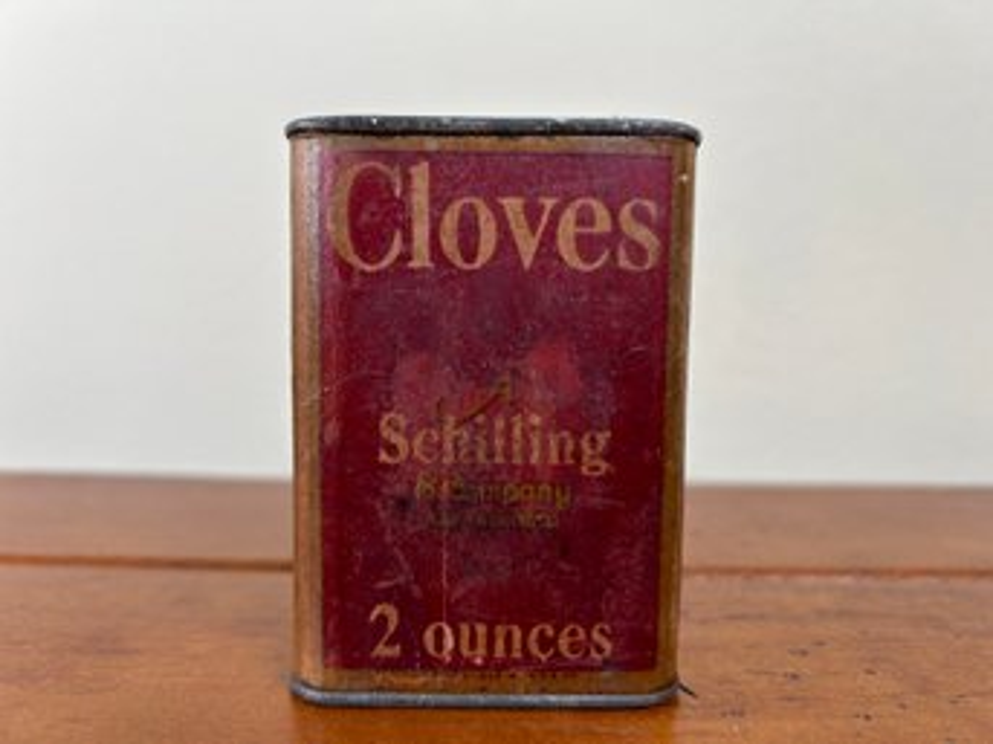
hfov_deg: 67.3
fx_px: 746
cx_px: 496
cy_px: 372
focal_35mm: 26
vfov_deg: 53.0
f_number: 1.5
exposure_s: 1/120
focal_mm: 5.7
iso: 64
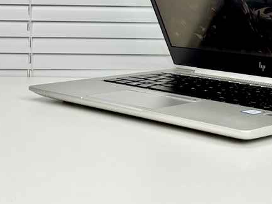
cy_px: 25
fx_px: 691
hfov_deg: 21.9
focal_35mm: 88
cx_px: 221
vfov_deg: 16.6
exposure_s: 1/488
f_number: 1.78
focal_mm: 6.76
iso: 64
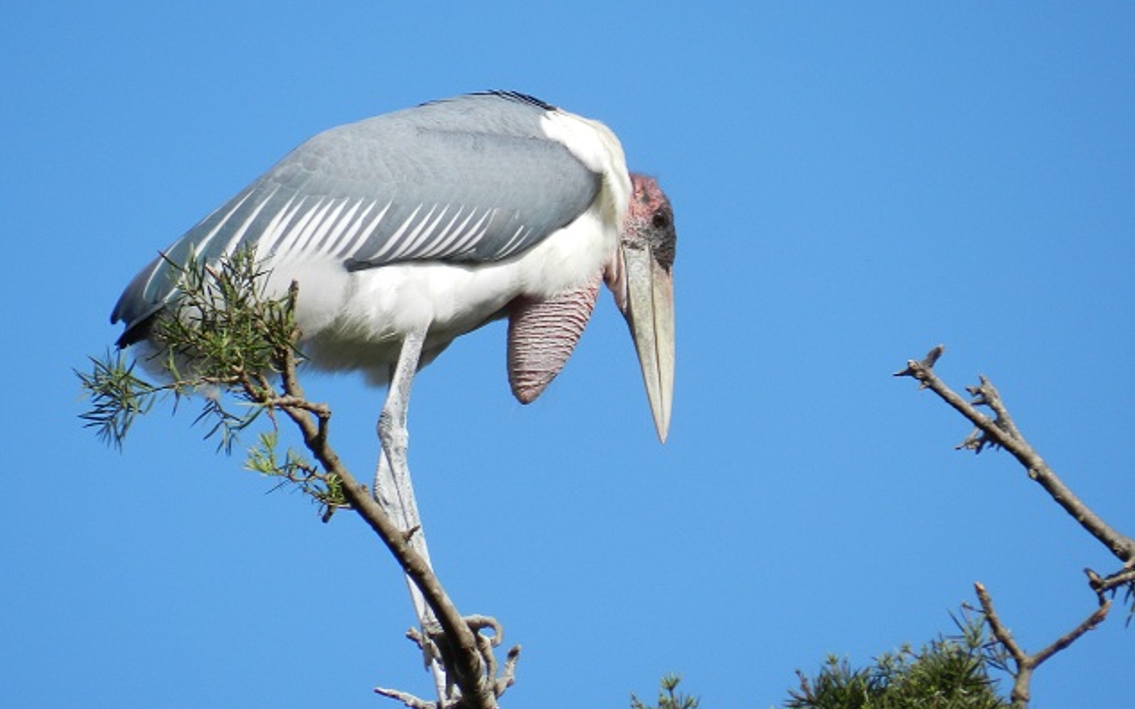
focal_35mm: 948
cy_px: 307
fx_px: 29319
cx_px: 510
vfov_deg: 1.4
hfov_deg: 2.2
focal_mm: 144
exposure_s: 1/640
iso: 160
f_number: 5.7
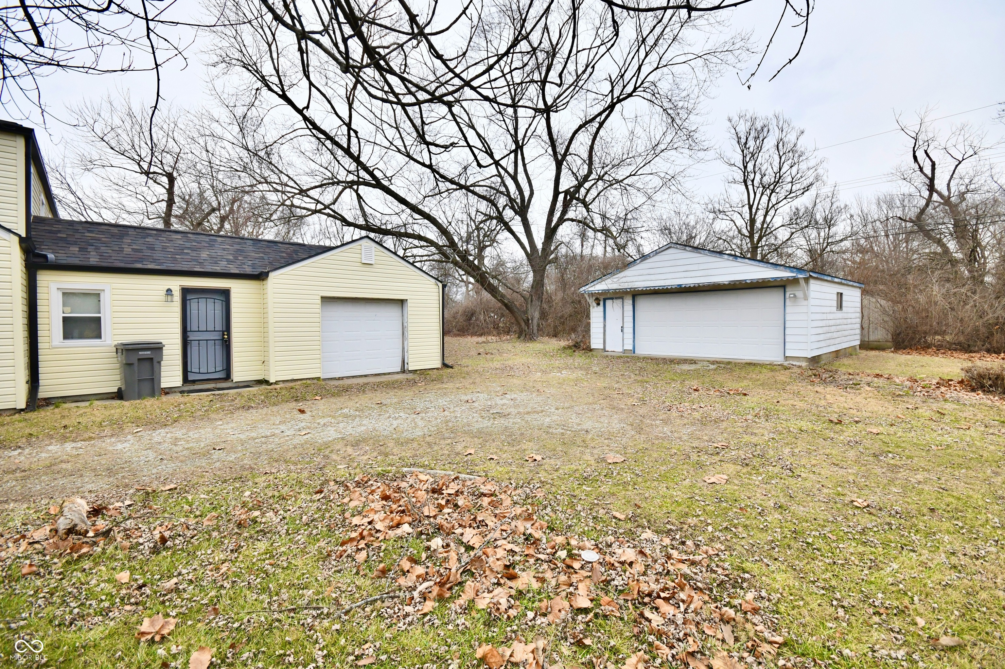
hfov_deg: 100.4
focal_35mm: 15
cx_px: 502
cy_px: 334
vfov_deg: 77.3
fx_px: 419
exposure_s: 1/250
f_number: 8
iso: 640
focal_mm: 10
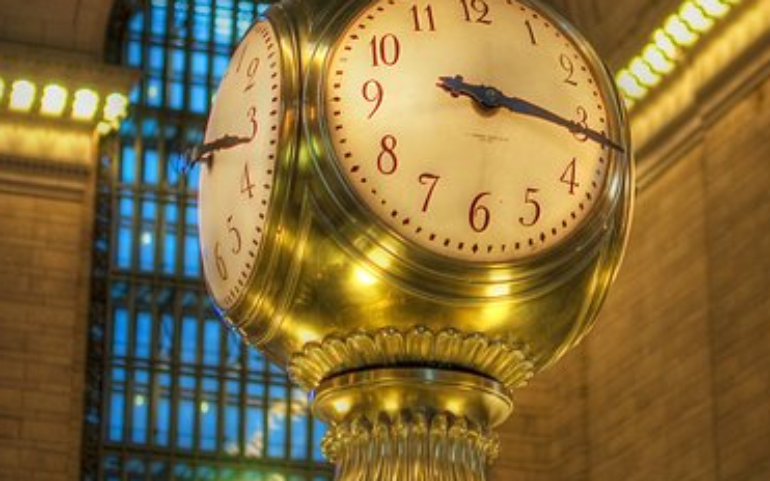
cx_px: 450
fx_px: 2267
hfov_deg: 19.3
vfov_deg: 12.1
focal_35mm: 108
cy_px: 176
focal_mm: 35
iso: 220
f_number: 1.8
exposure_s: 1/45
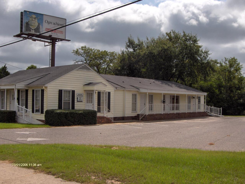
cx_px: 122
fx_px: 276
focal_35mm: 39
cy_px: 92
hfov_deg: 47.9
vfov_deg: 36.8
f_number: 4.8
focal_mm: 8
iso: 100
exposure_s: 1/1333
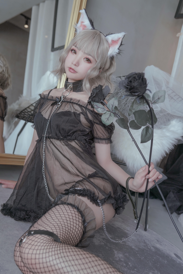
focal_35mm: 35
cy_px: 137
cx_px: 92
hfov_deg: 37.9
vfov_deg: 54.4
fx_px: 267
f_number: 4
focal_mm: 35
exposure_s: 1/60
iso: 400
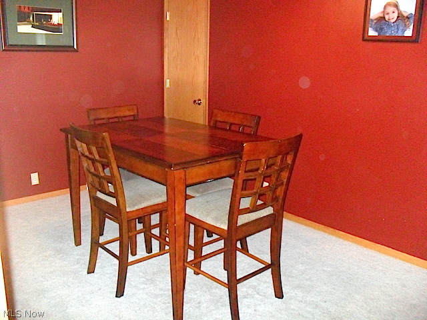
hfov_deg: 52.6
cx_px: 214
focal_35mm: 35
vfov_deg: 40.7
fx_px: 432
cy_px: 160
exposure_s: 1/45
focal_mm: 6.3
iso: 640
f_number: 3
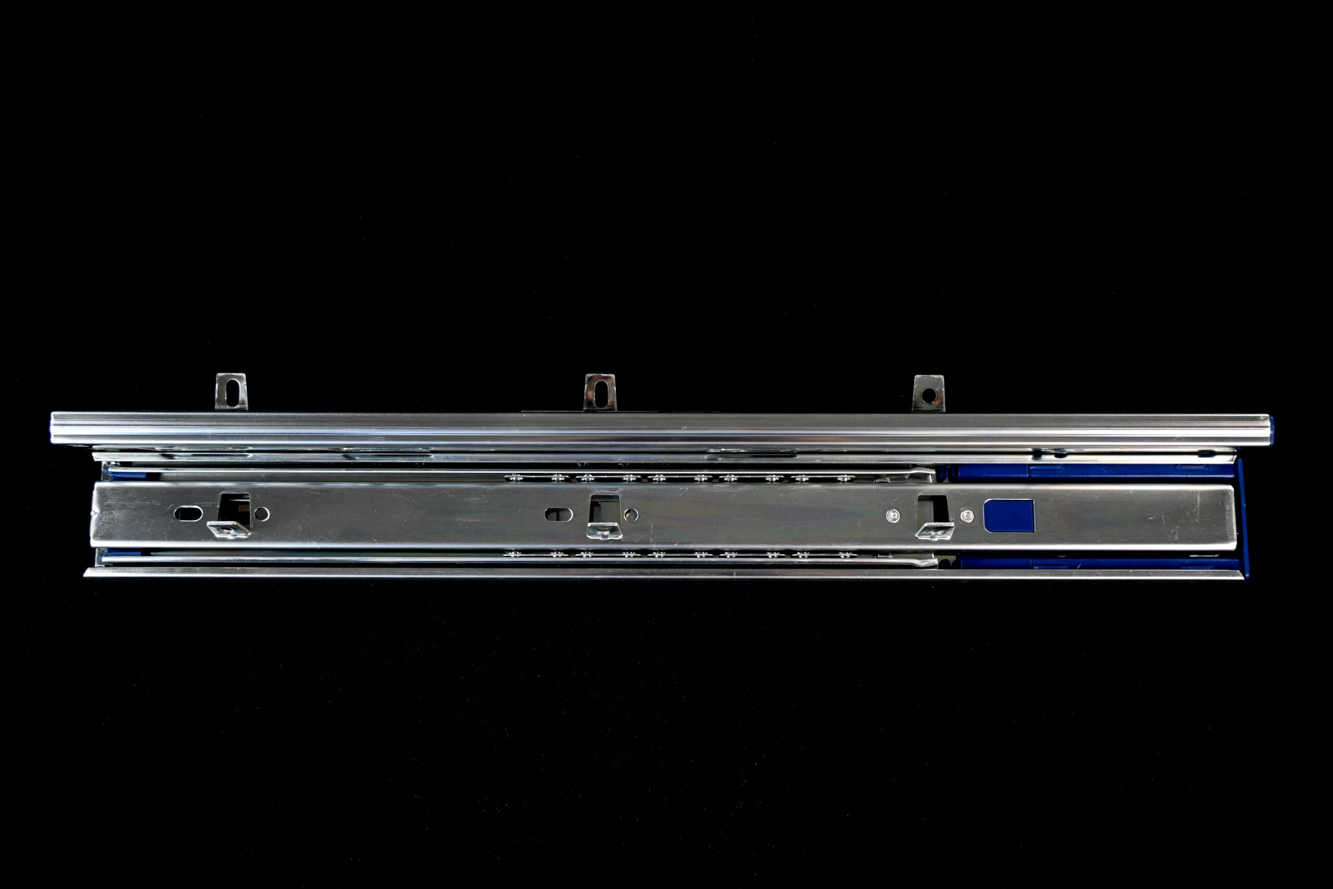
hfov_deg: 49.6
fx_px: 1444
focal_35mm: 39
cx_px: 666
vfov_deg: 34.2
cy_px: 444
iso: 125
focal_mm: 26
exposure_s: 1/30
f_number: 4.5
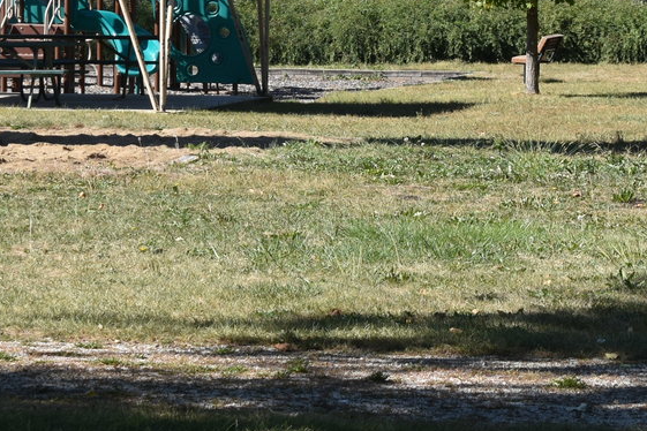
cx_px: 59
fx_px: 4285
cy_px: -169
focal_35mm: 238
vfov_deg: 5.7
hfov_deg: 8.6
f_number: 8
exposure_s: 1/250
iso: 160
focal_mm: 55
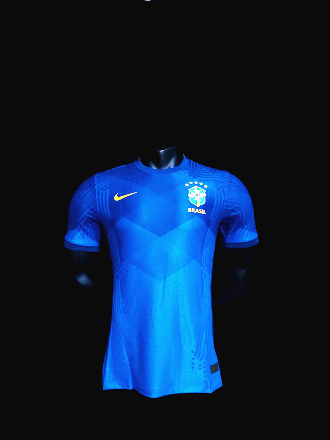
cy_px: 220
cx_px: 165
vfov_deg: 67.3
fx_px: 330
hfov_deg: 53.1
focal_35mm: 26
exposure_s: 1/60
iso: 640
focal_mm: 4.3
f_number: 1.5
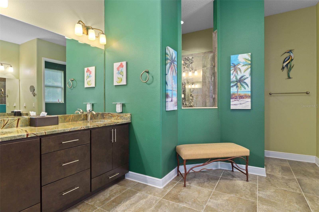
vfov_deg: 63.2
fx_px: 173
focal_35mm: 20
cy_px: 106
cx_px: 160
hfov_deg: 85.4
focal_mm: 13
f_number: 8
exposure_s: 1
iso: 320
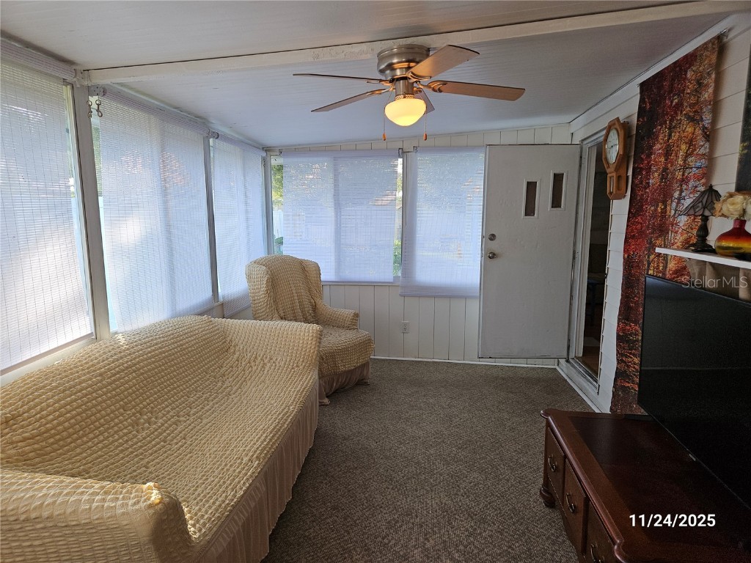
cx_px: 376
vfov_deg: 58.9
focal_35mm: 23
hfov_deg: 73.9
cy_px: 282
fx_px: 499
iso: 25
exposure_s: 1/125
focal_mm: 5.4
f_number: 1.8
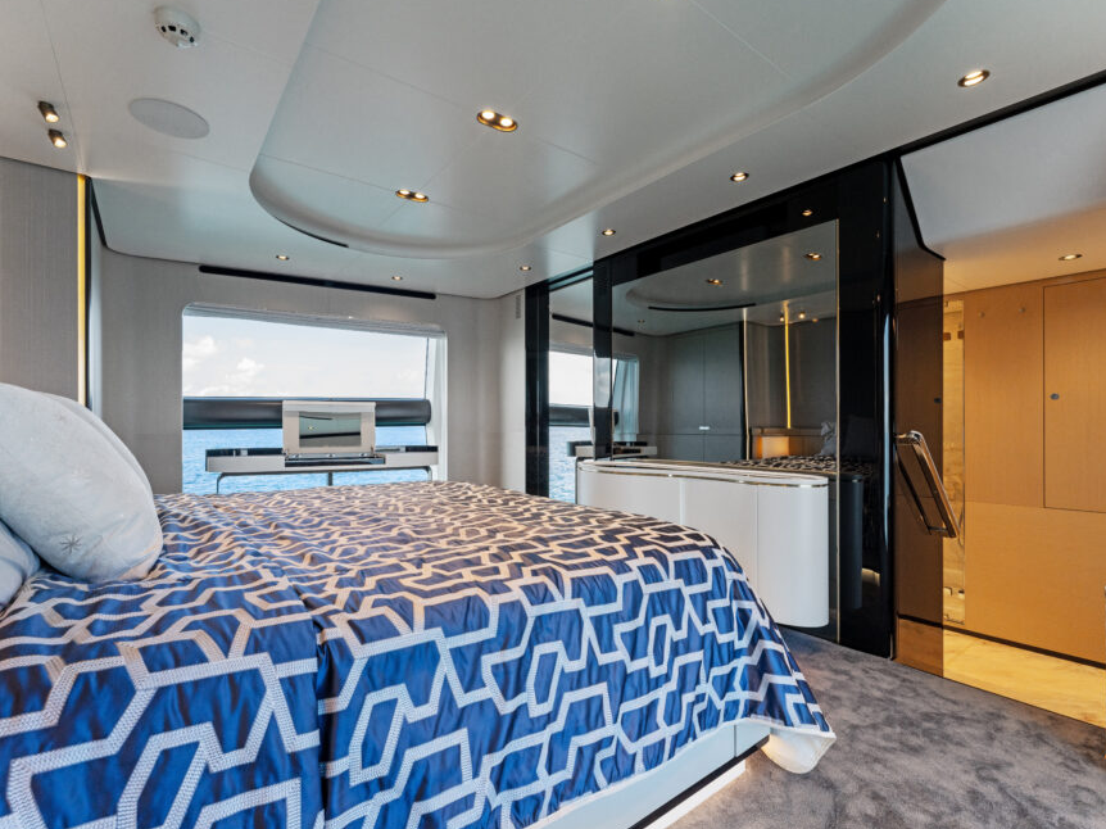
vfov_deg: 78.0
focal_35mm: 16
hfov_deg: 94.5
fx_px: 511
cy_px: 429
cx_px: 534
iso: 800
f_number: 7.1
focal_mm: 14
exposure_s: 1/80
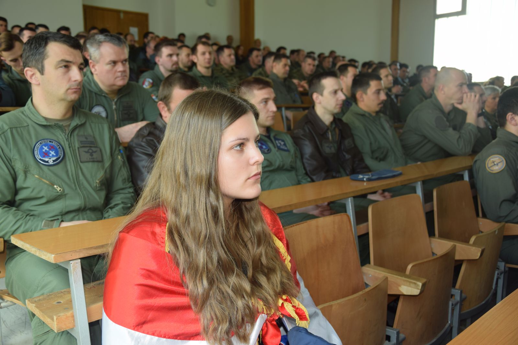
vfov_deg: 40.0
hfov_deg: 57.2
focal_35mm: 33
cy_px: 172
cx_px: 259
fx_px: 475
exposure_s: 1/40
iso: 100
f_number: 3.8
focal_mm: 22
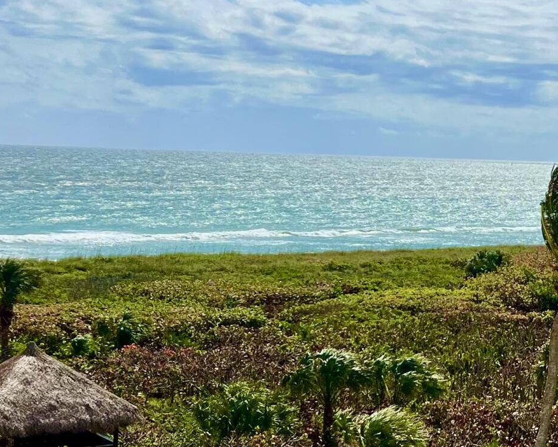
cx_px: 549
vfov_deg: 18.7
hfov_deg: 22.4
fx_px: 1355
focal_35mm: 82
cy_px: 286
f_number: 1.5
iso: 50
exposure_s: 1/11364
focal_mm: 5.7
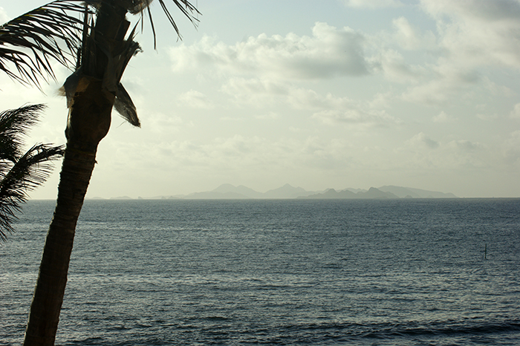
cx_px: 260
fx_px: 1516
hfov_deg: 19.5
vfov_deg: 13.0
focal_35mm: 105
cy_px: 173
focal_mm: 70
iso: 100
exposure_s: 1/250
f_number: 11
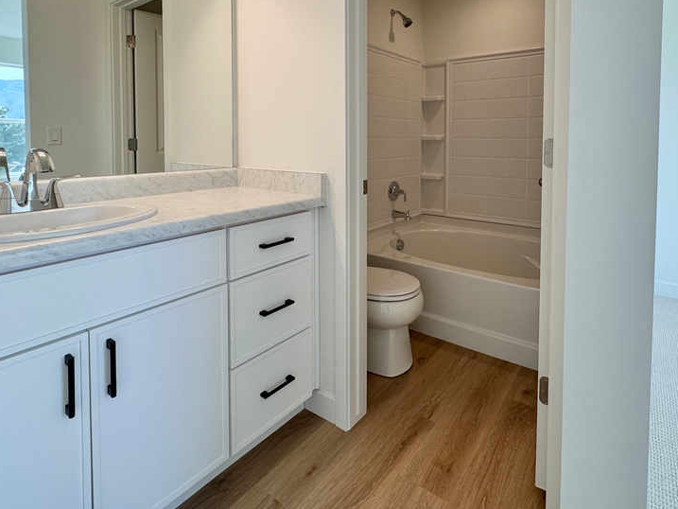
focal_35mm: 20
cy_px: 155
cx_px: 366
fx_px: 392
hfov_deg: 81.6
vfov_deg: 63.7
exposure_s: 1/120
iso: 64
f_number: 2.2
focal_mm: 2.22
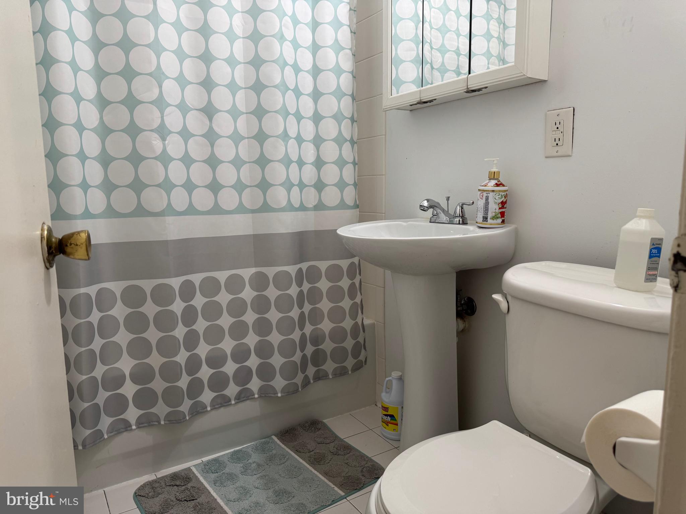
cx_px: 343
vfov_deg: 56.8
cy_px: 257
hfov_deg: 71.6
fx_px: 476
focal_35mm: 24
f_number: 1.78
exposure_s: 1/60
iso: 125
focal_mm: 6.76
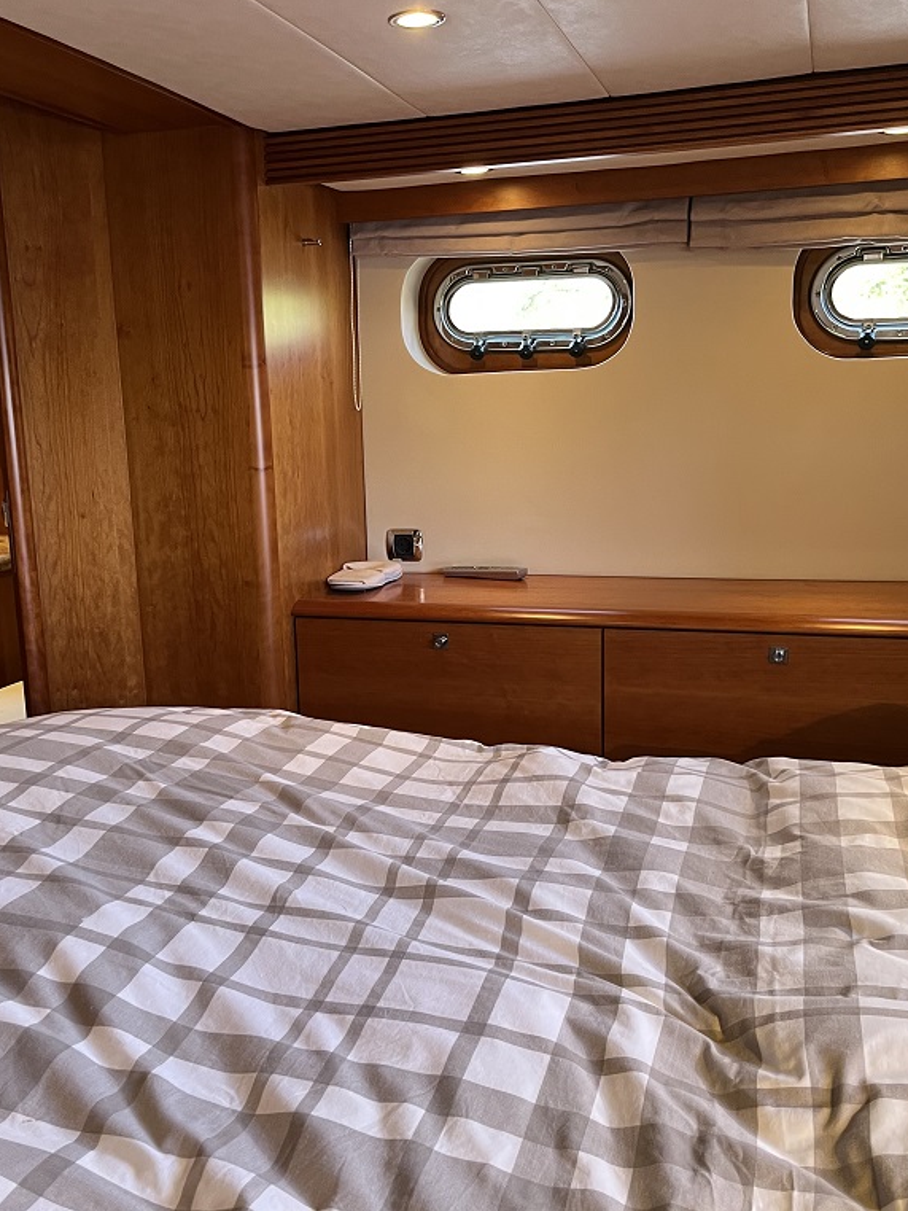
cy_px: 603
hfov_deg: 40.6
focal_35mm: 35
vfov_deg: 52.6
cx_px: 398
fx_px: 1224
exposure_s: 1/50
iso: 160
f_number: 1.6
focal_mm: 5.1
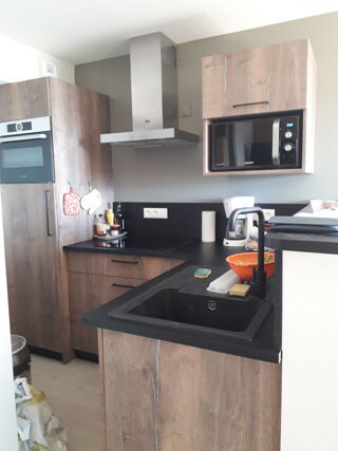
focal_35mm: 27
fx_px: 352
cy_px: 226
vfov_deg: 65.3
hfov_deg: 51.3
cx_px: 169
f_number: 1.9
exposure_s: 1/25
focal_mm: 3.6
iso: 400
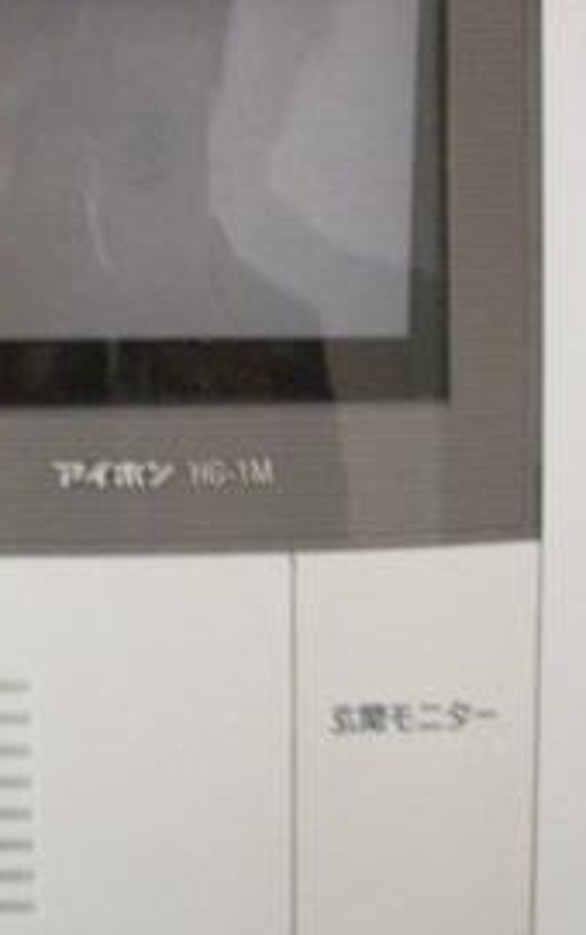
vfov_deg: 25.2
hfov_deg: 15.9
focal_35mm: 82
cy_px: 424
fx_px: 2090
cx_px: 131
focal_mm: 5.8
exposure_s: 1/20
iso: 320
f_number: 2.6
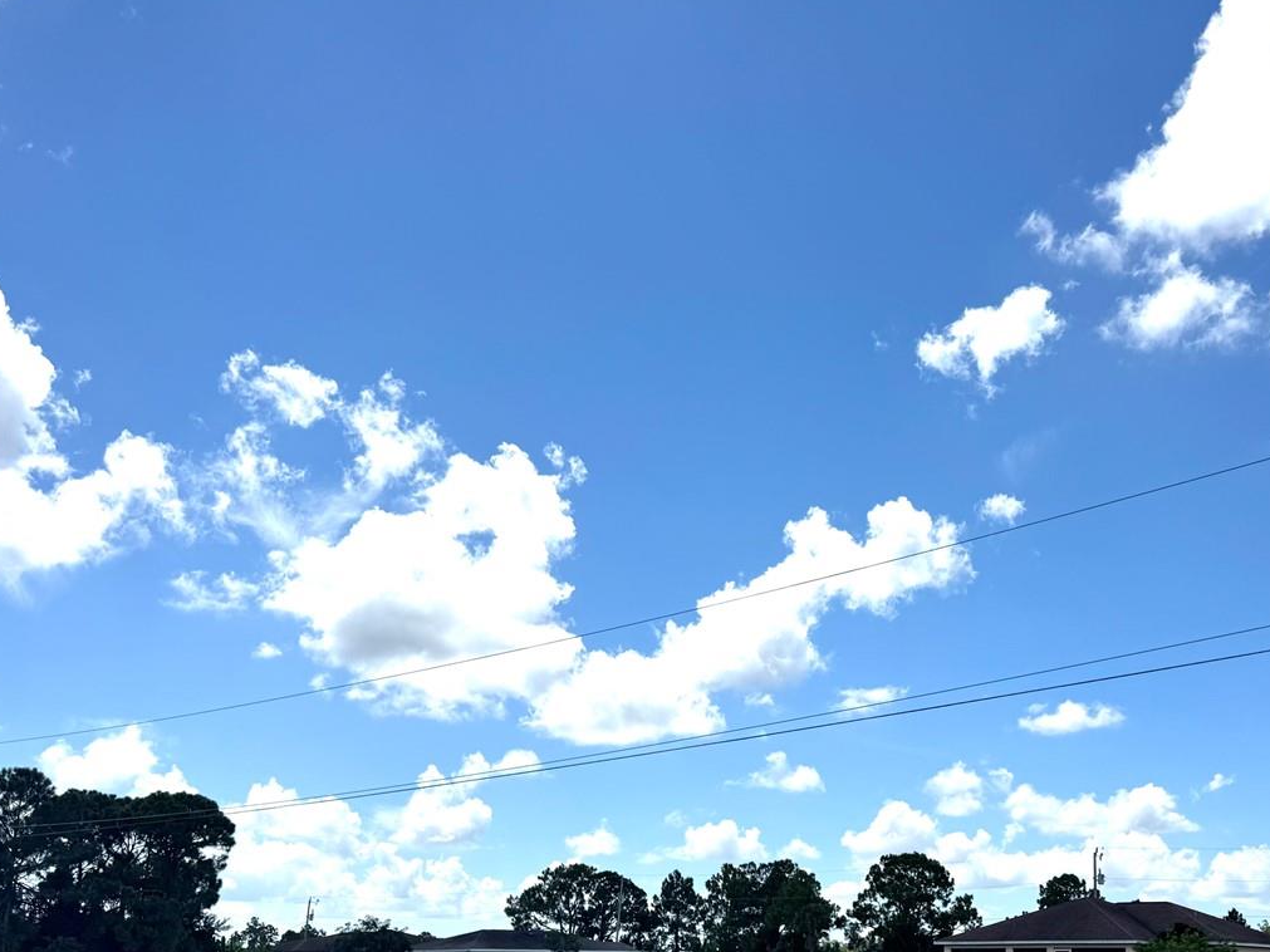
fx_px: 1394
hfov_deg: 48.0
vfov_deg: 37.0
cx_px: 867
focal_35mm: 38
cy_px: 682
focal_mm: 6.76
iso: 80
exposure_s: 1/12346
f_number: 1.78
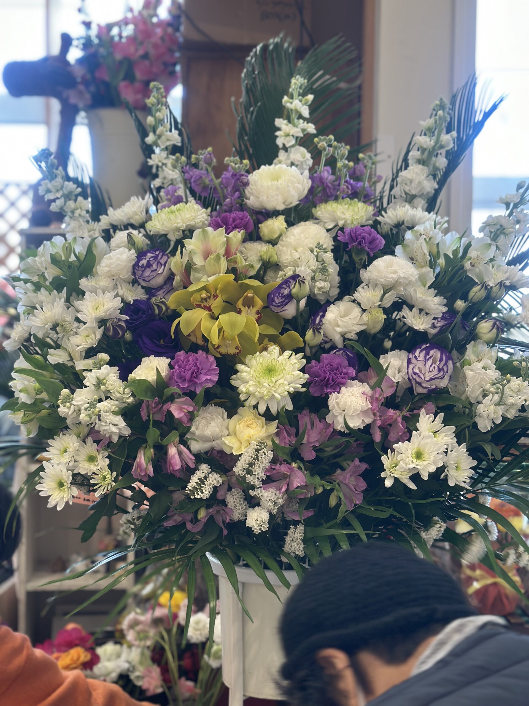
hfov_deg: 30.3
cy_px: 353
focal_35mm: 48
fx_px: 978
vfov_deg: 39.7
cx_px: 264
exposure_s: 1/121
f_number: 1.78
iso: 100
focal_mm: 6.86
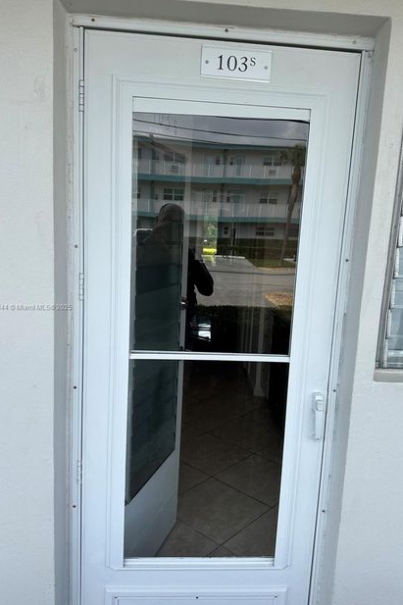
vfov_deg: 67.4
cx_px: 217
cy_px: 307
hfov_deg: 47.9
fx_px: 454
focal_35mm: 27
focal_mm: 6.86
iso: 80
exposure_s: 1/1304
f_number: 1.78
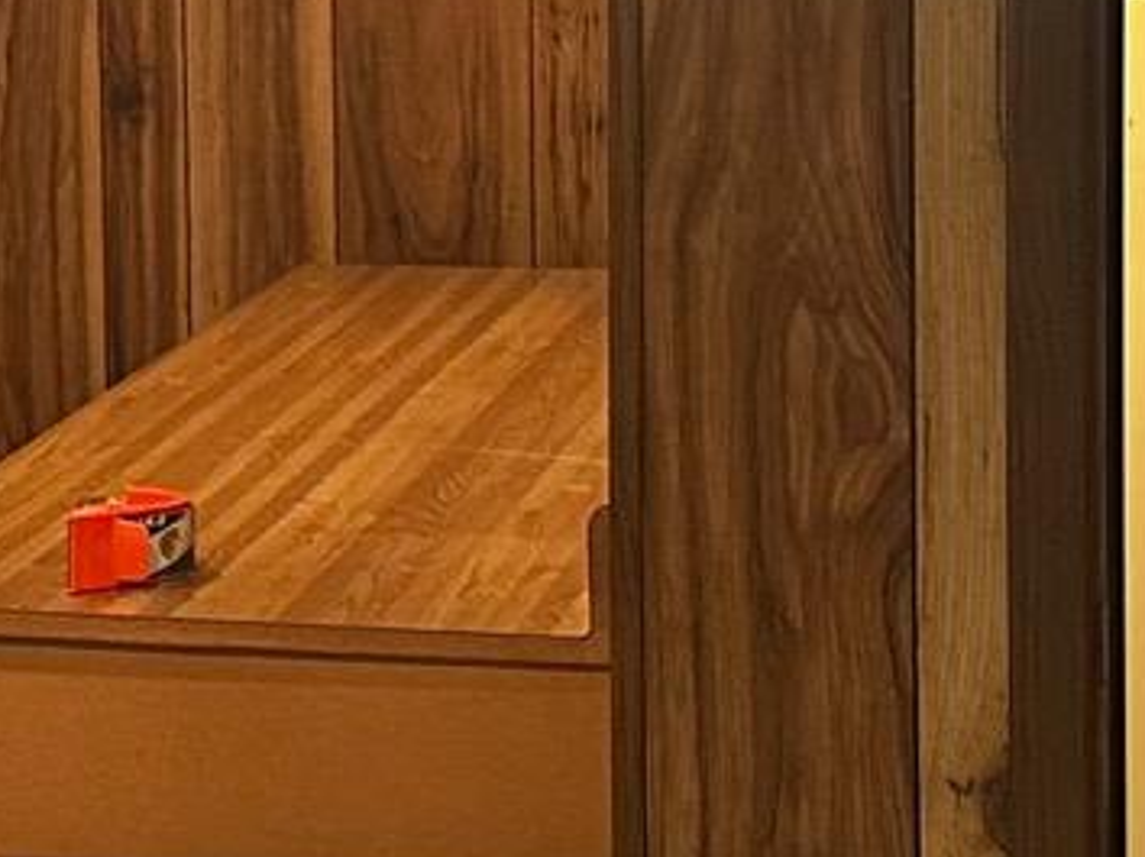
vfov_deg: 10.6
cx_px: 32
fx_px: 4595
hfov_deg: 14.0
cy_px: 110
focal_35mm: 139
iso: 640
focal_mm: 6.86
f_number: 1.78
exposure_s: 1/60
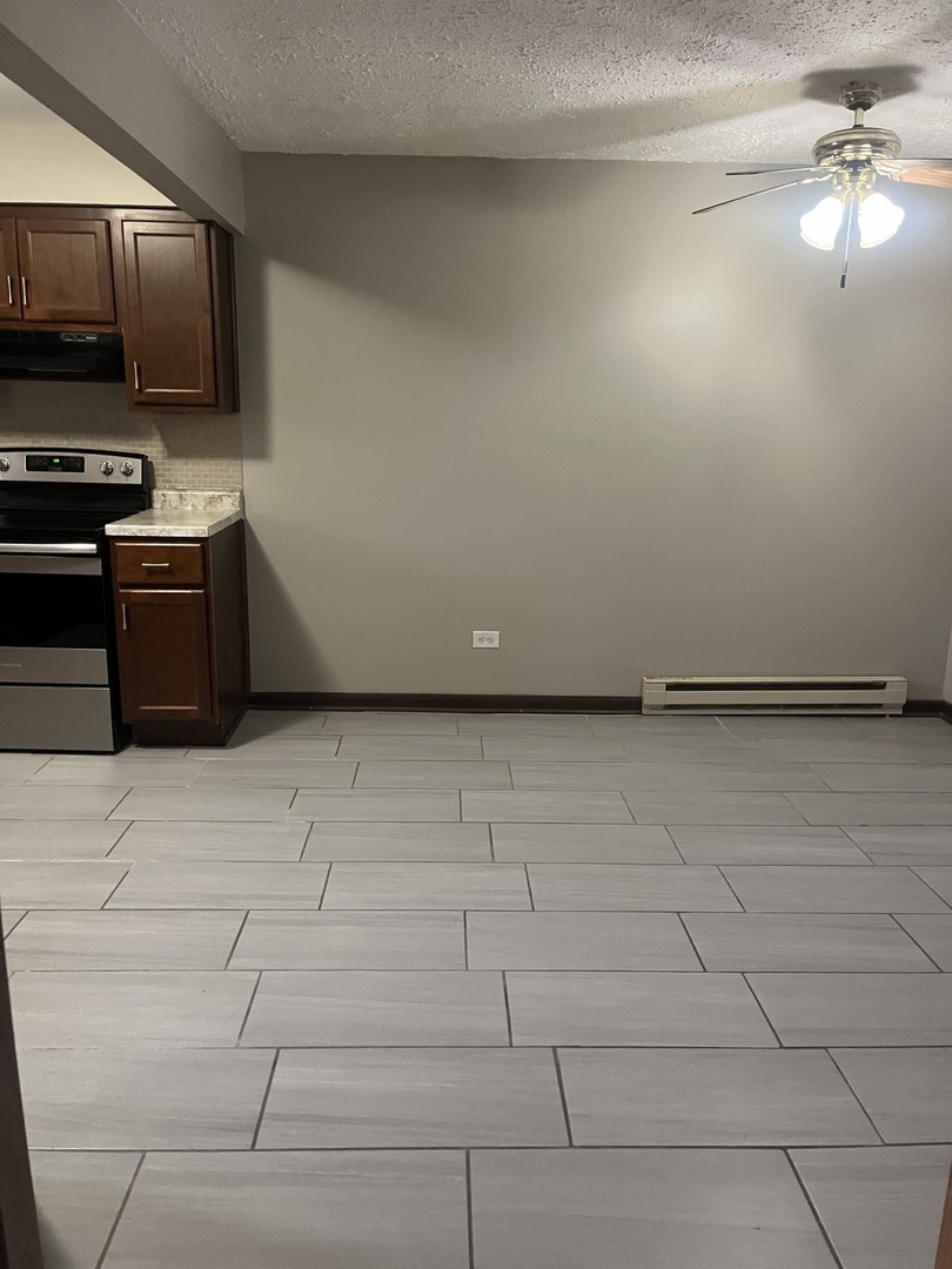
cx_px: 476
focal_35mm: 26
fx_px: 953
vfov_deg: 67.3
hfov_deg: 53.1
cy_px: 634
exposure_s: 1/40
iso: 640
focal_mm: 5.1
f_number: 1.6
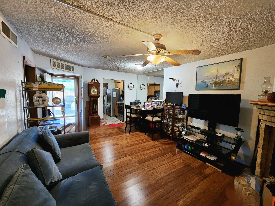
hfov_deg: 106.2
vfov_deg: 89.9
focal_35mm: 13
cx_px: 138
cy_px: 103
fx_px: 103
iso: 320
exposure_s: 1/40
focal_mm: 2.2
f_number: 2.2
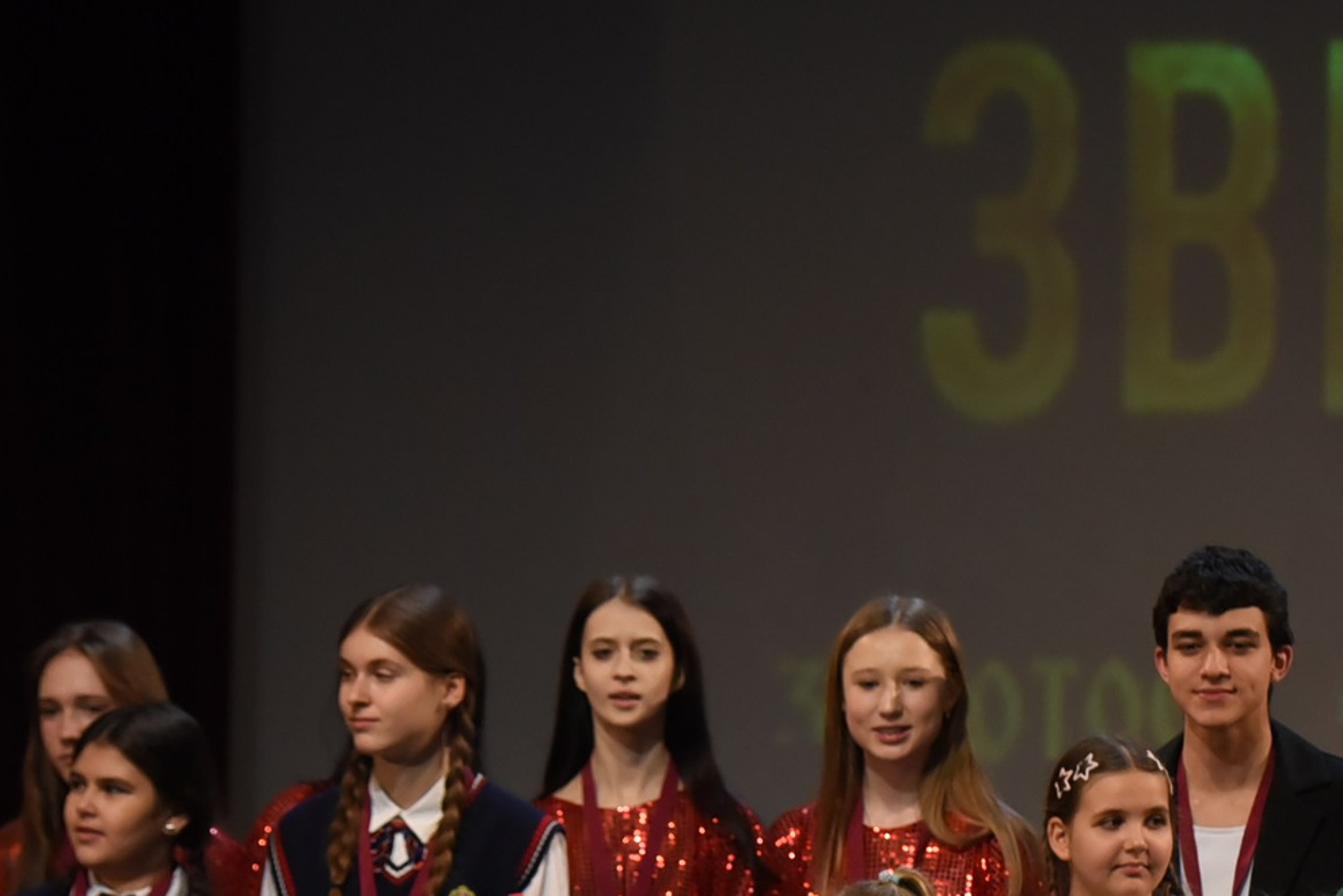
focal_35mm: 349
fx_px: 13025
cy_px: 1008
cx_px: 686
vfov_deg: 3.9
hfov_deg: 5.9
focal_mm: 135
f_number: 3.5
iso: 2500
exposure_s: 1/640
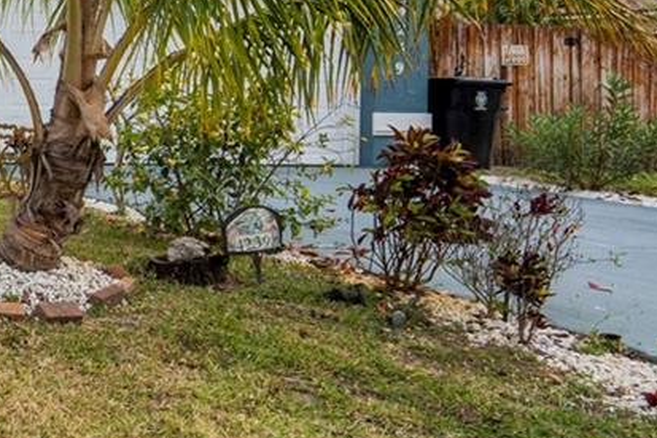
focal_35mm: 62
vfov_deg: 21.7
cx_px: -453
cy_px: 113
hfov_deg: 22.6
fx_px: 1131
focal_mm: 16
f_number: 9
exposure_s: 1/160
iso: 100
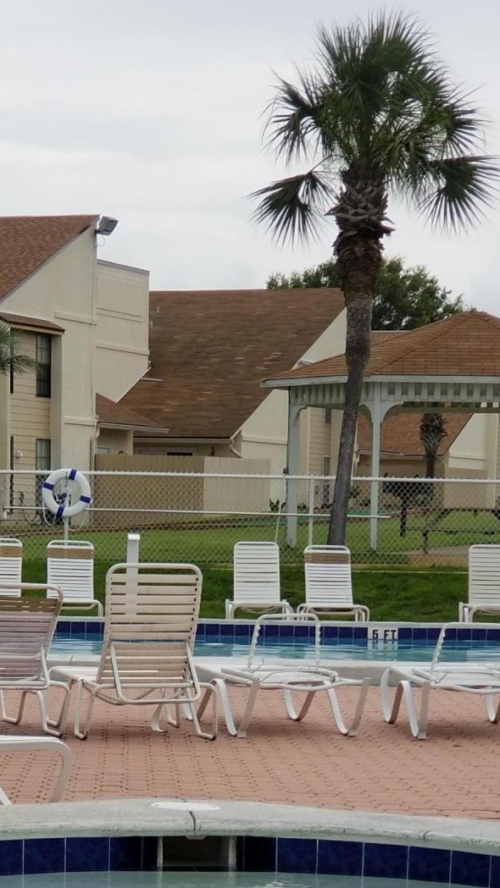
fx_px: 2546
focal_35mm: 108
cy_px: 796
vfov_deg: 19.5
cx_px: 166
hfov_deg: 11.2
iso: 25
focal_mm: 6
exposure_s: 1/660
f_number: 2.4
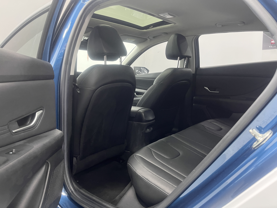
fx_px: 208
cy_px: 104
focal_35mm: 26
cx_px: 138
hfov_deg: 67.3
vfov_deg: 53.1
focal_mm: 5.1
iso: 400
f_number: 1.6
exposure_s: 1/50
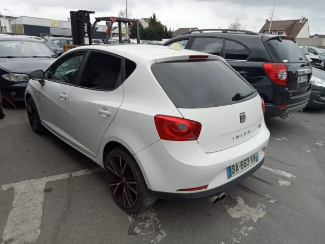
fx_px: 263
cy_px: 122
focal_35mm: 28
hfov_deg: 63.4
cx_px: 162
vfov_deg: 49.7
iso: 101
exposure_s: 1/469
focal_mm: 3.46
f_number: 2.2
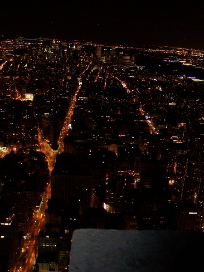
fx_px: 299
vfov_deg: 49.0
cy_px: 136
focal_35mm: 38
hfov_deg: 37.7
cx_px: 102
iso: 140
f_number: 2.8
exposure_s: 1/2
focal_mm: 6.3
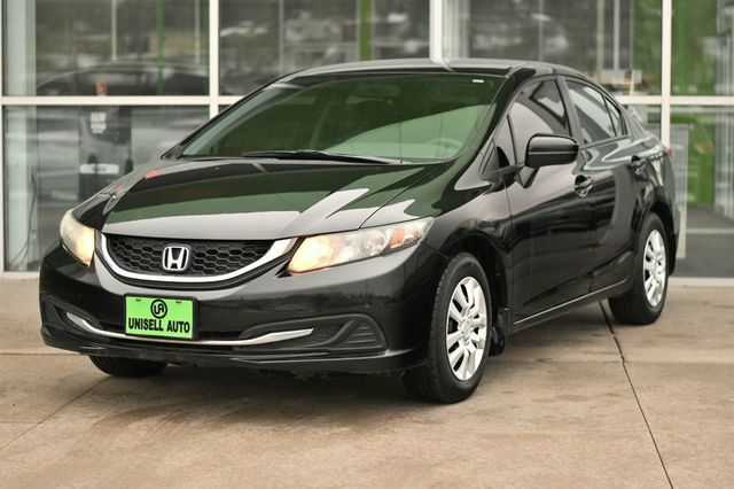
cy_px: 244
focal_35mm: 75
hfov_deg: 27.0
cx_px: 367
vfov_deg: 18.2
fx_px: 1528
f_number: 2
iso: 2000
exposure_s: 1/640
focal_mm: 50
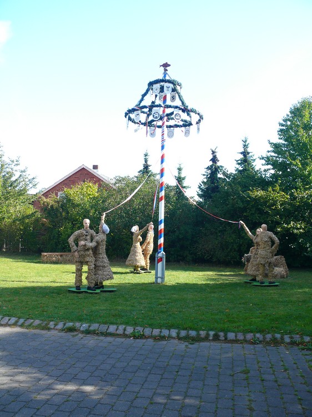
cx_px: 156
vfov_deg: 52.6
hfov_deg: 40.7
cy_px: 208
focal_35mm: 35
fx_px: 421
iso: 100
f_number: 3.6
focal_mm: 7.4
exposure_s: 1/100
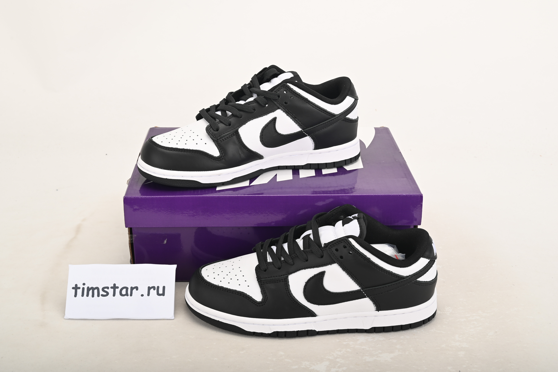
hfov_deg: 42.7
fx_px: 713
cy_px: 186
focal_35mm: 46
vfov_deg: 29.3
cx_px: 279
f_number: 11
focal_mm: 46
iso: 100
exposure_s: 1/200
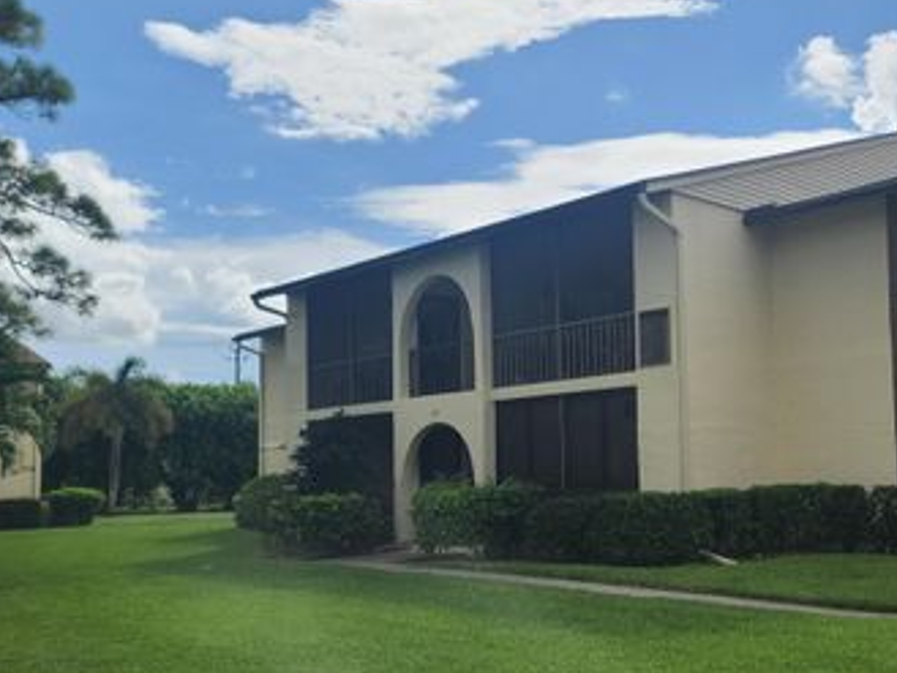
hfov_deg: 47.1
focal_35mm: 38
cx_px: 673
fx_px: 985
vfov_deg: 37.7
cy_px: 388
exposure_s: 1/1336
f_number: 1.8
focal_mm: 7
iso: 16
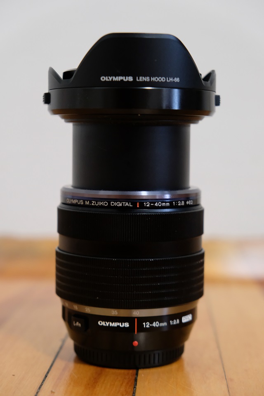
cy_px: 198
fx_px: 737
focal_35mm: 67
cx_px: 132
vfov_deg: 30.1
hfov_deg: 20.3
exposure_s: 1/15
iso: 3200
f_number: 4
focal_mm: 44.4
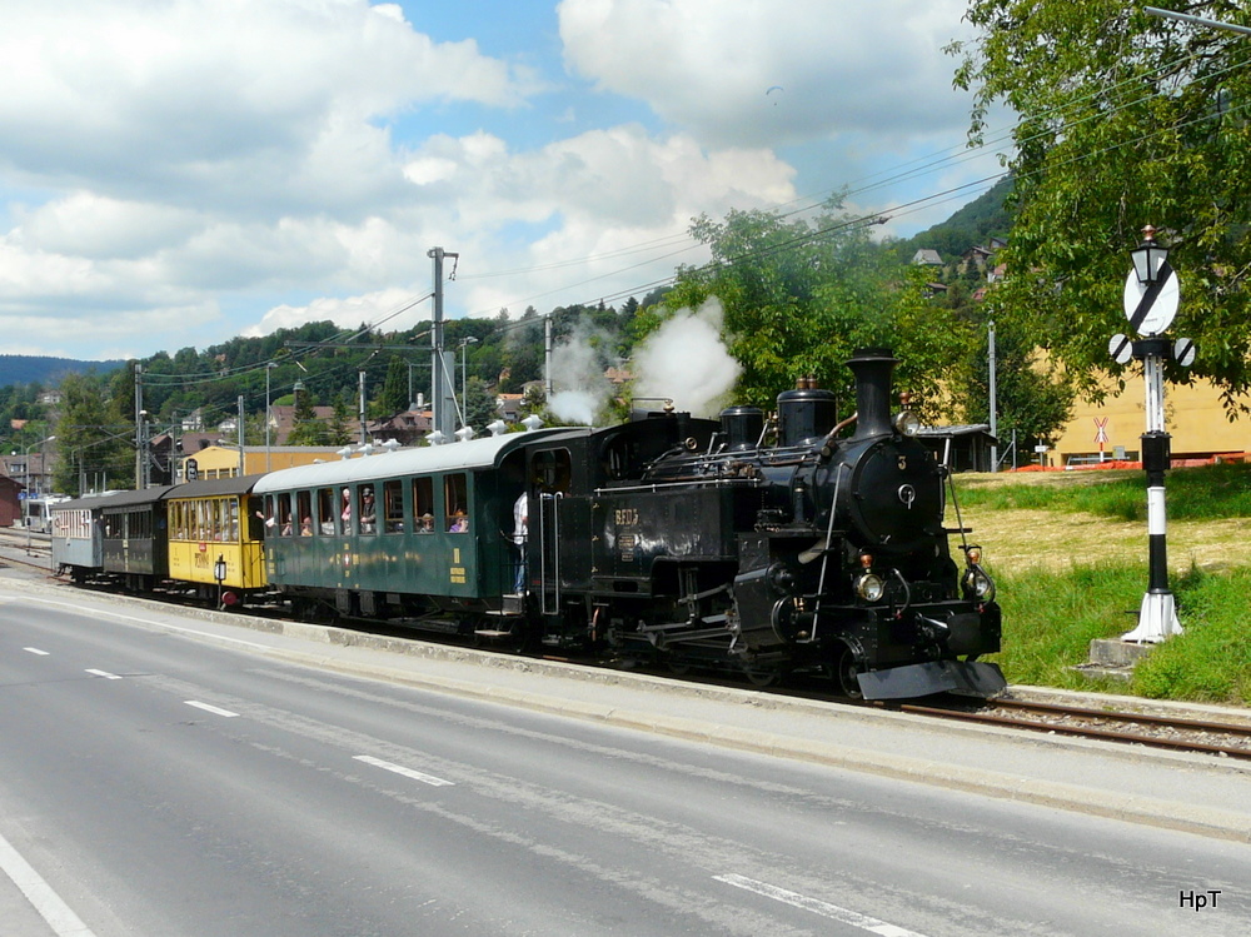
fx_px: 1156
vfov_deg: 44.1
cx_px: 626
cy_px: 468
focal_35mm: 32
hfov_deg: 56.8
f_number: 5.6
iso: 100
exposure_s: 1/400
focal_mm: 5.3
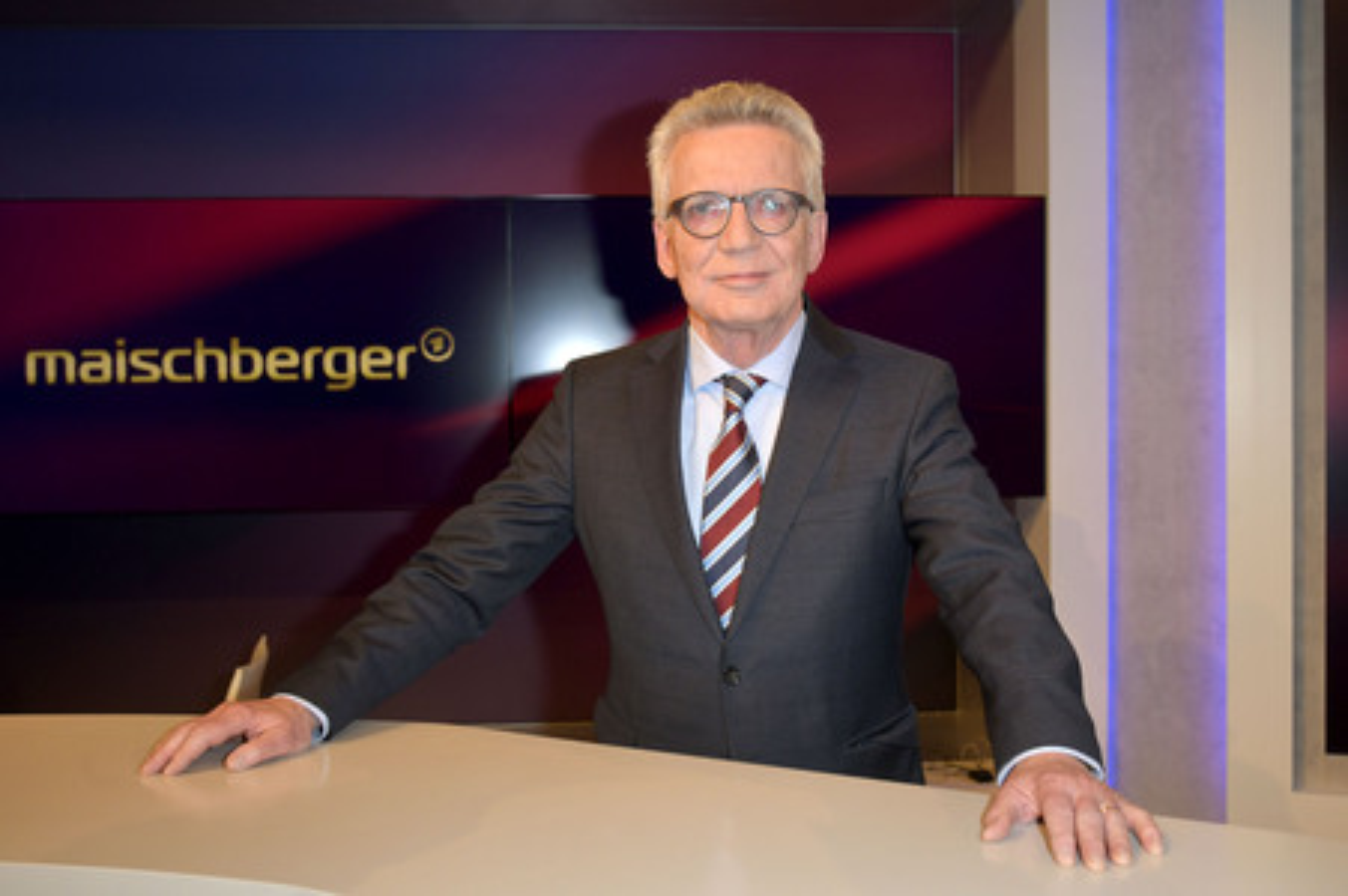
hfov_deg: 55.8
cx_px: 674
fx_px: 1272
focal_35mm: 34
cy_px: 448
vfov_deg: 38.8
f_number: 5.6
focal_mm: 34
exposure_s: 1/200
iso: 1000
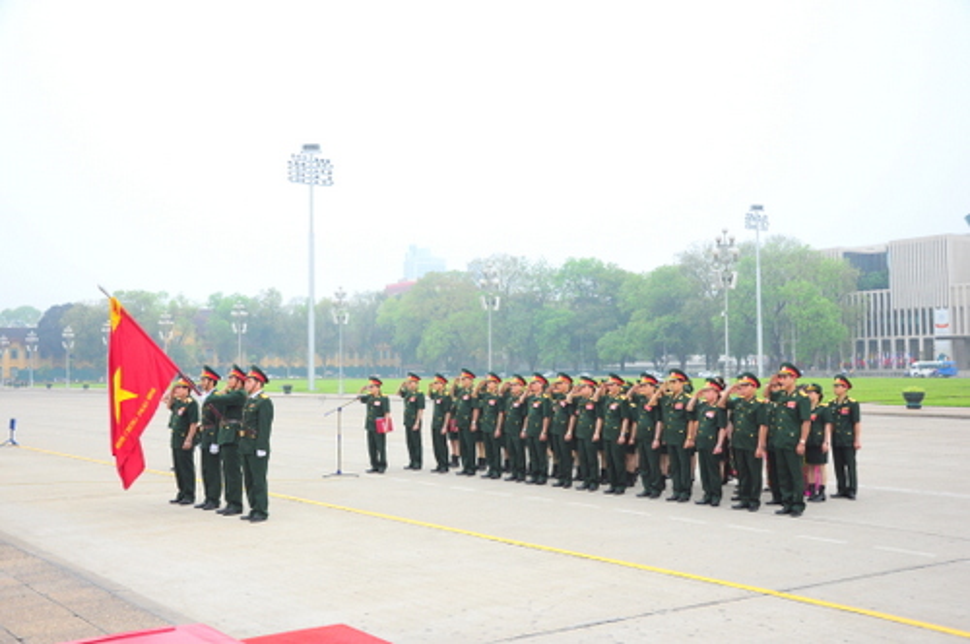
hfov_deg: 51.3
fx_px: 1009
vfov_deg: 35.4
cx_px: 485
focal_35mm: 38
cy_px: 322
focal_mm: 25
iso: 500
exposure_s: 1/100
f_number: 5
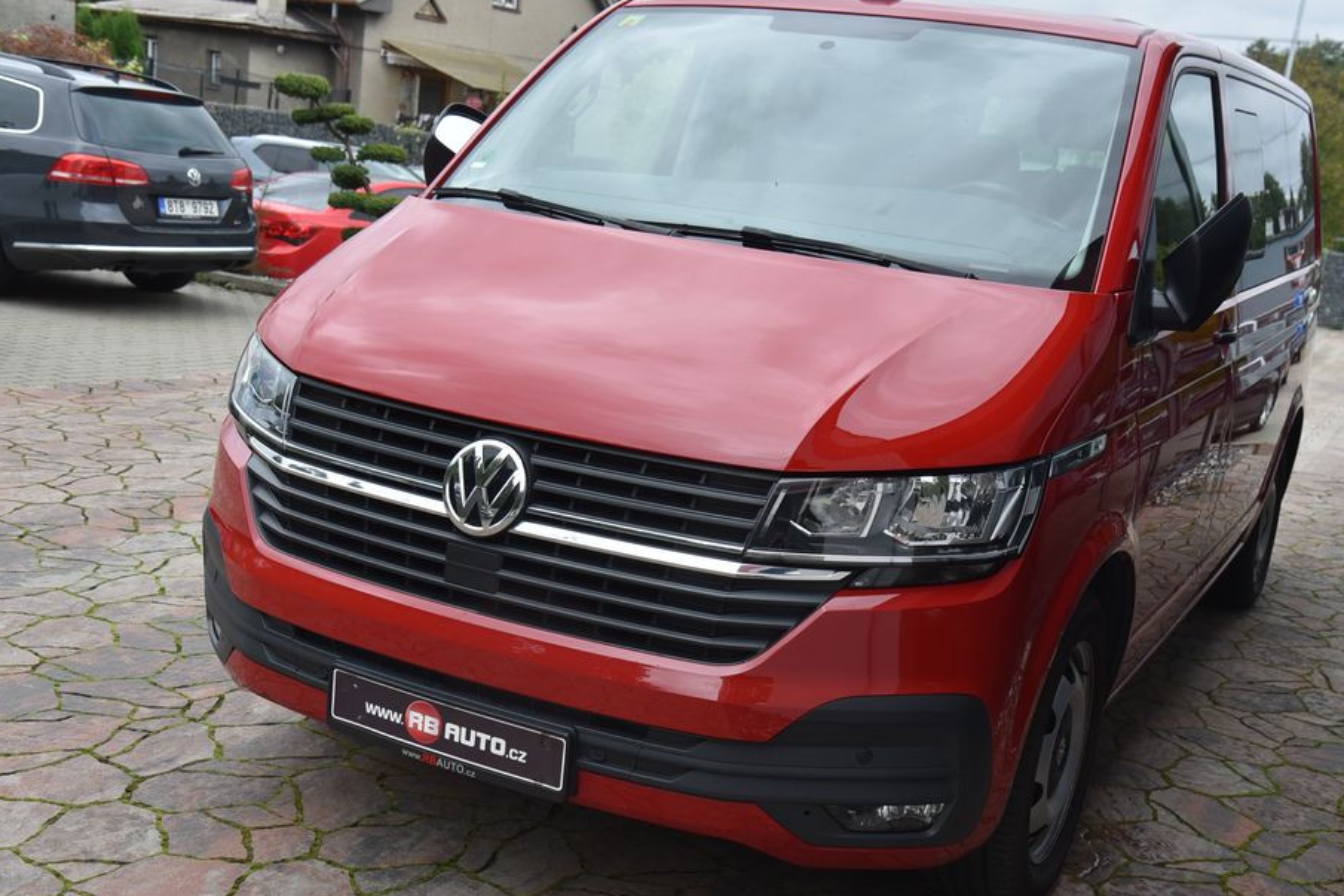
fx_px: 1606
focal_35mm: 43
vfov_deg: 31.2
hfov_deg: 45.4
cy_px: 458
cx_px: 743
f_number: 6.3
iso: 500
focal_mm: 38
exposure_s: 1/160
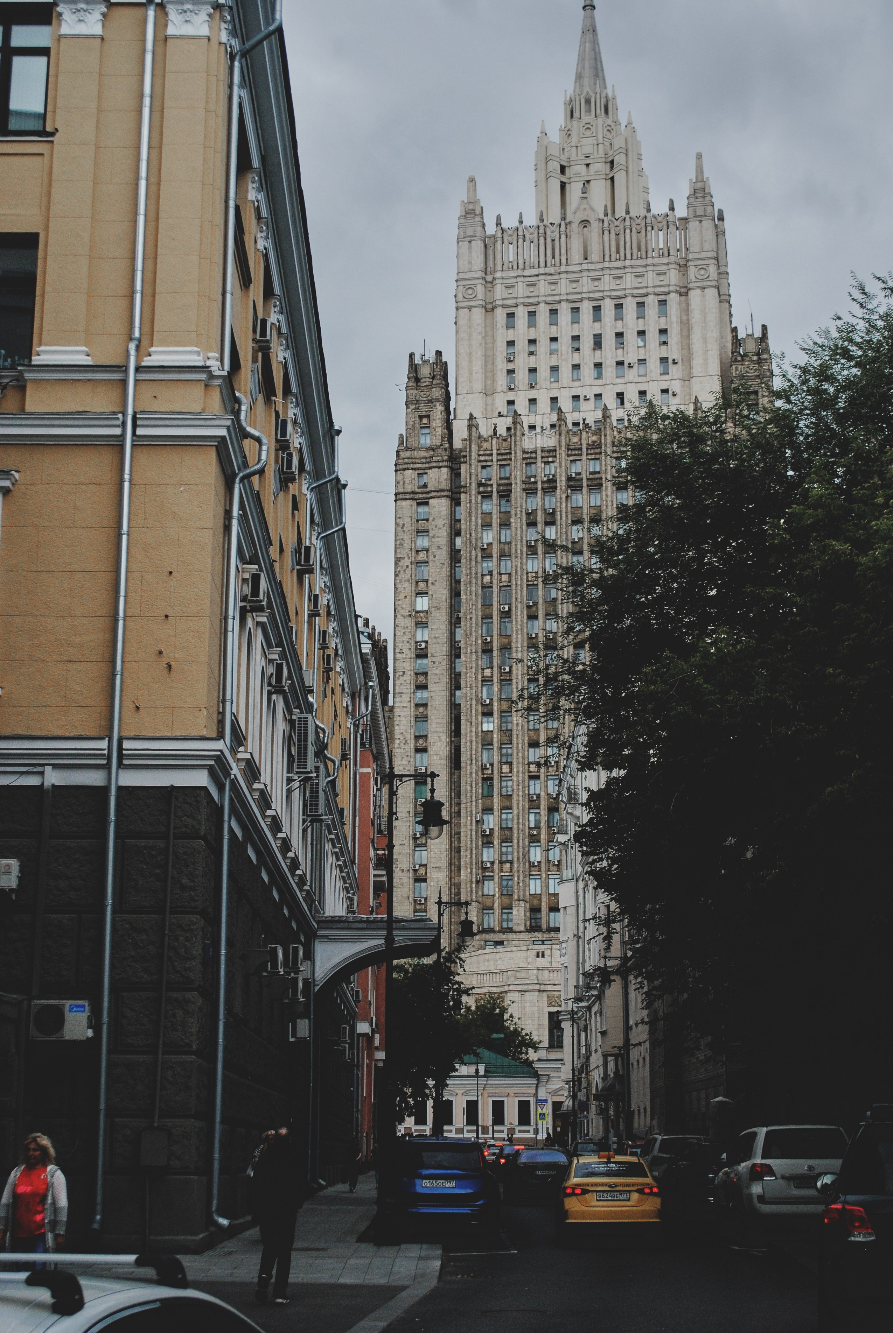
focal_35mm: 48
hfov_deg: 28.2
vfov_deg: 41.1
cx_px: 446
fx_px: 1781
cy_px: 666
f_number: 5
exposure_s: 1/500
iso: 400
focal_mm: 32
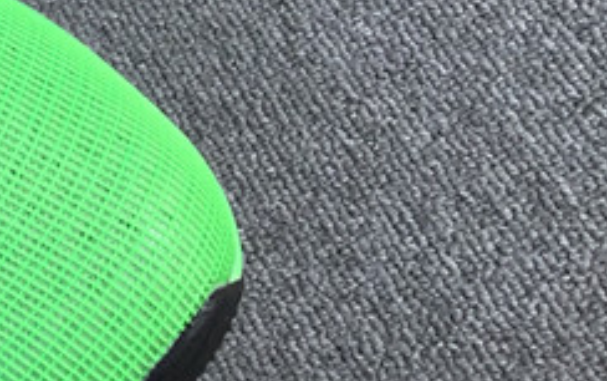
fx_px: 2004
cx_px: -448
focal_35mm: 121
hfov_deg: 15.2
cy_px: -86
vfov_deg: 10.7
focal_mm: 3.3
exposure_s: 1/281
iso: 25
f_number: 2.4
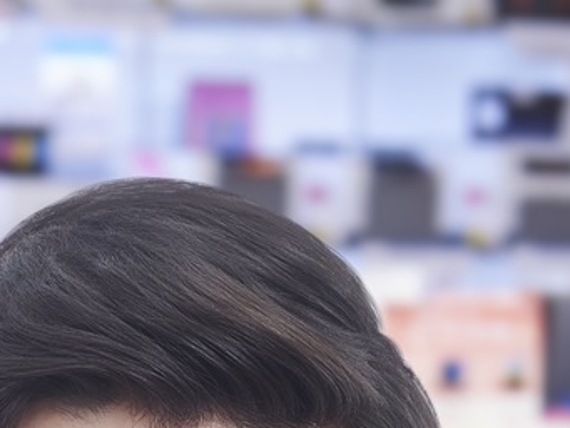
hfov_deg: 6.1
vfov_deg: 4.5
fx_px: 5386
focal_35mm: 327
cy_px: 1014
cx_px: 272
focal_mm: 58
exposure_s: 1/160
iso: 200
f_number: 11
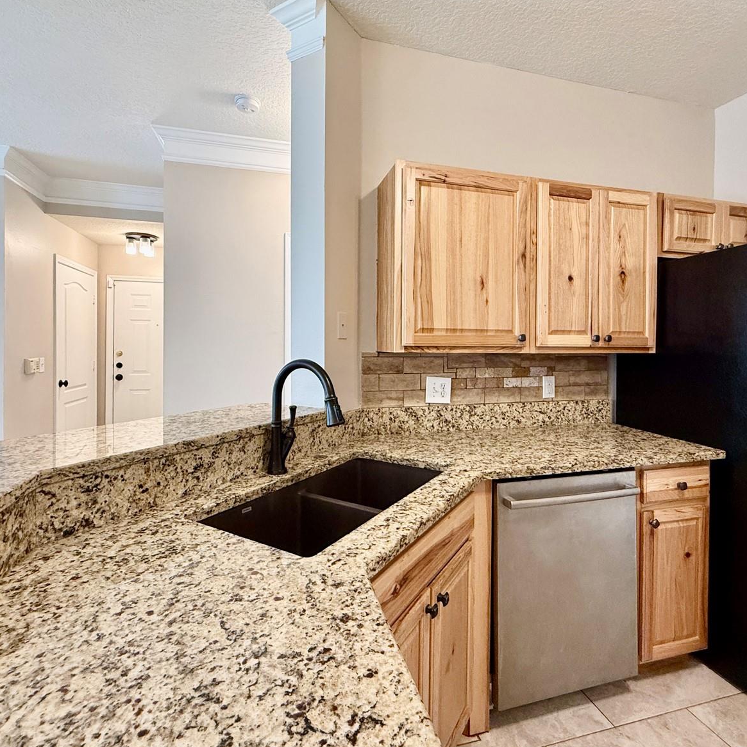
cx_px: 389
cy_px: 371
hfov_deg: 83.9
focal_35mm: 17
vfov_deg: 84.0
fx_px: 415
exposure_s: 1/120
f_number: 2.2
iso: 250
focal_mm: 2.22
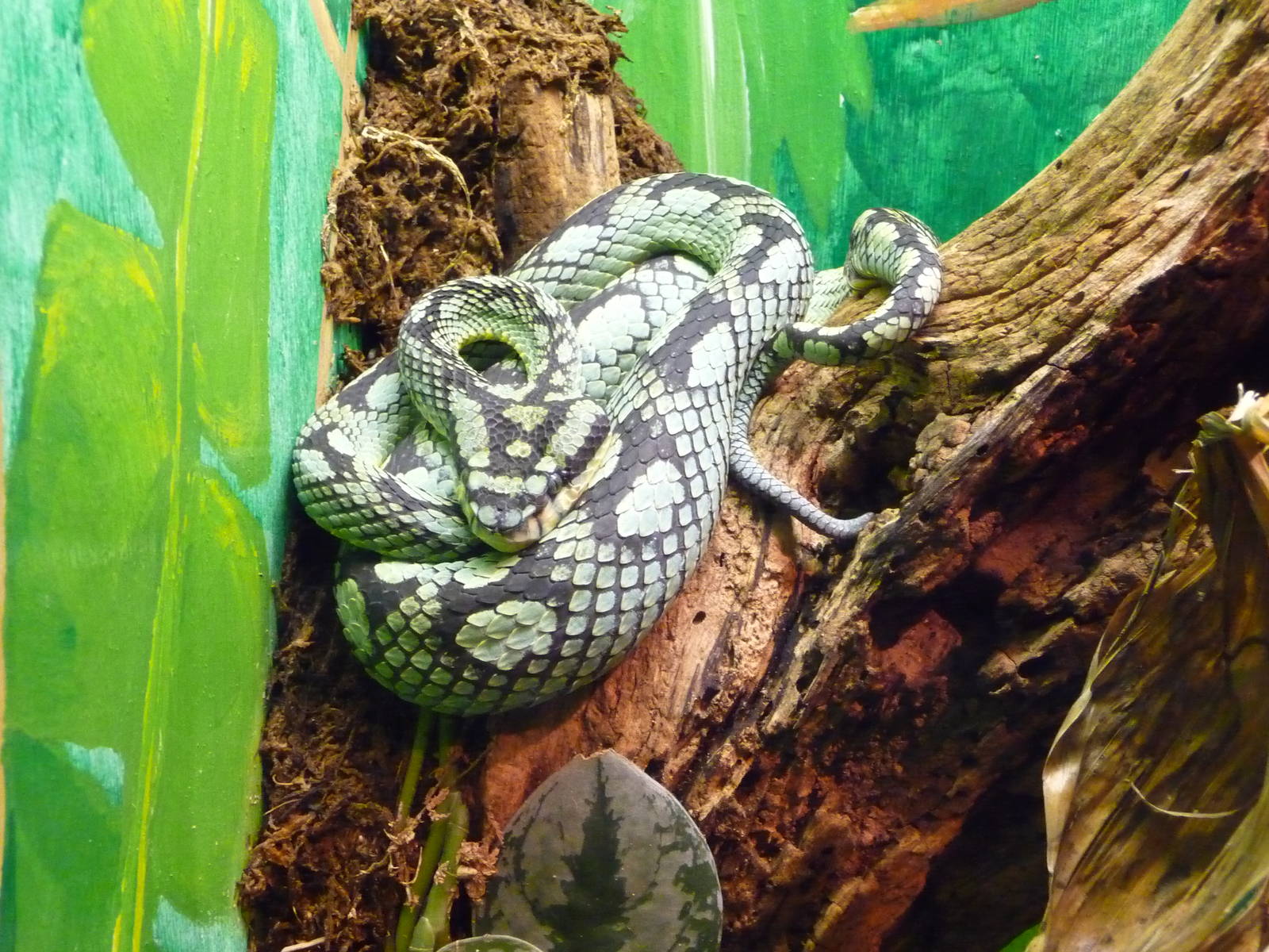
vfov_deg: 32.2
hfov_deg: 42.1
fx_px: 1650
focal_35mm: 45
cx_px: 634
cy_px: 476
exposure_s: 1/13
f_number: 4.1
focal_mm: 7.6
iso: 800
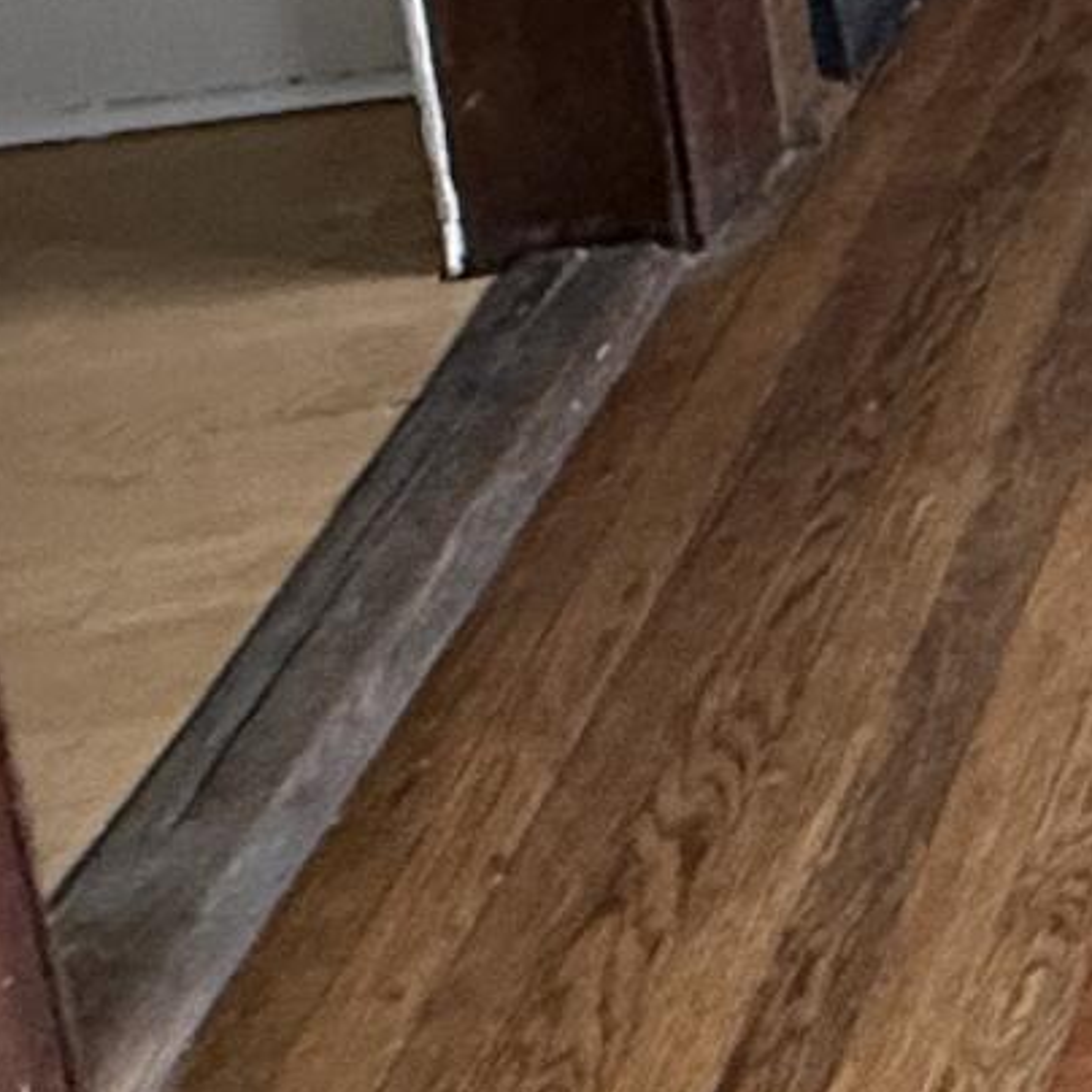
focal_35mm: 92
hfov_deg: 12.1
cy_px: -1216
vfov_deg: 14.8
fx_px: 3284
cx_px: 3038
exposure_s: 1/99
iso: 320
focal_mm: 2.22
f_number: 2.2
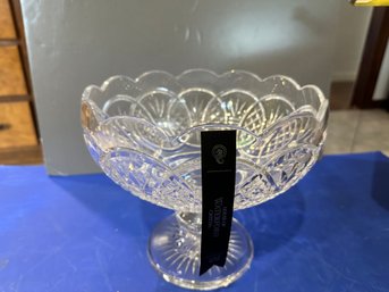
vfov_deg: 56.8
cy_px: 146
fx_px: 270
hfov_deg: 71.6
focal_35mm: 24
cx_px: 194
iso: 320
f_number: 1.78
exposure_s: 1/60
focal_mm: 6.86
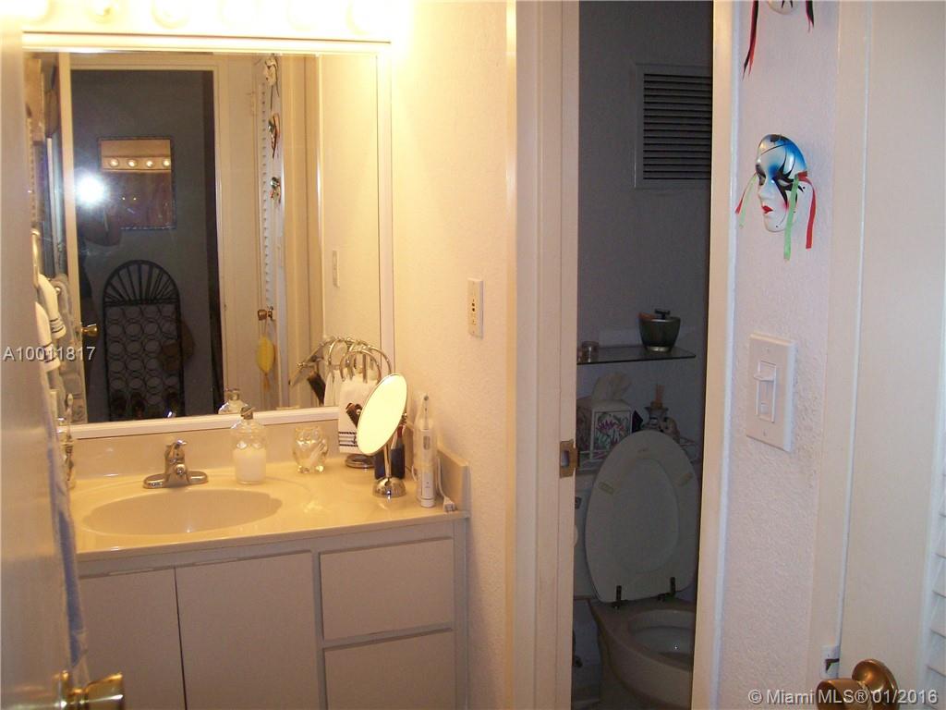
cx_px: 473
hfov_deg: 51.4
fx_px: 984
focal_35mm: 36
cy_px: 355
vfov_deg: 39.7
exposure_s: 1/64
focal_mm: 6
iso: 140
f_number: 2.7
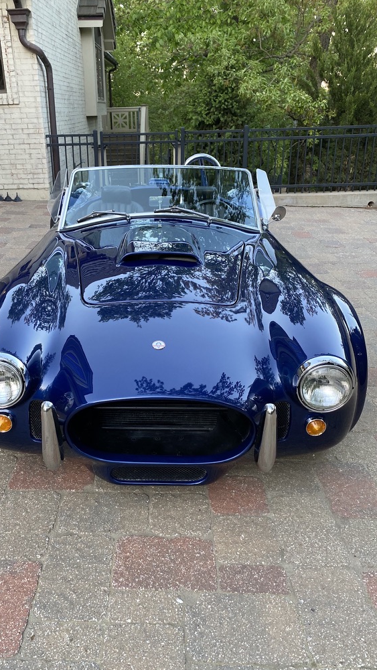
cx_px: 153
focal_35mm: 29
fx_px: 515
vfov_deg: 66.1
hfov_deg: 40.0
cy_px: 336
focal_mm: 4.25
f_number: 1.8
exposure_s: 1/121
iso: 125
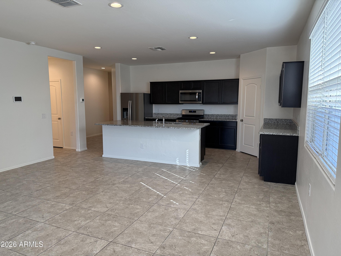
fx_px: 236
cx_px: 170
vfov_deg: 56.8
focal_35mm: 24
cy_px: 128
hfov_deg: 71.6
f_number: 1.78
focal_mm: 6.76
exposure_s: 1/230
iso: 160
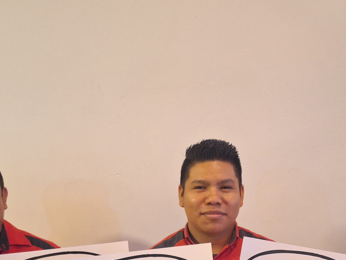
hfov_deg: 36.1
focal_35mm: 53
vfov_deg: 26.7
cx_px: 195
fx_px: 530
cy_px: 227
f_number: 1.8
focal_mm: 5.54
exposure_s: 1/24
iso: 400
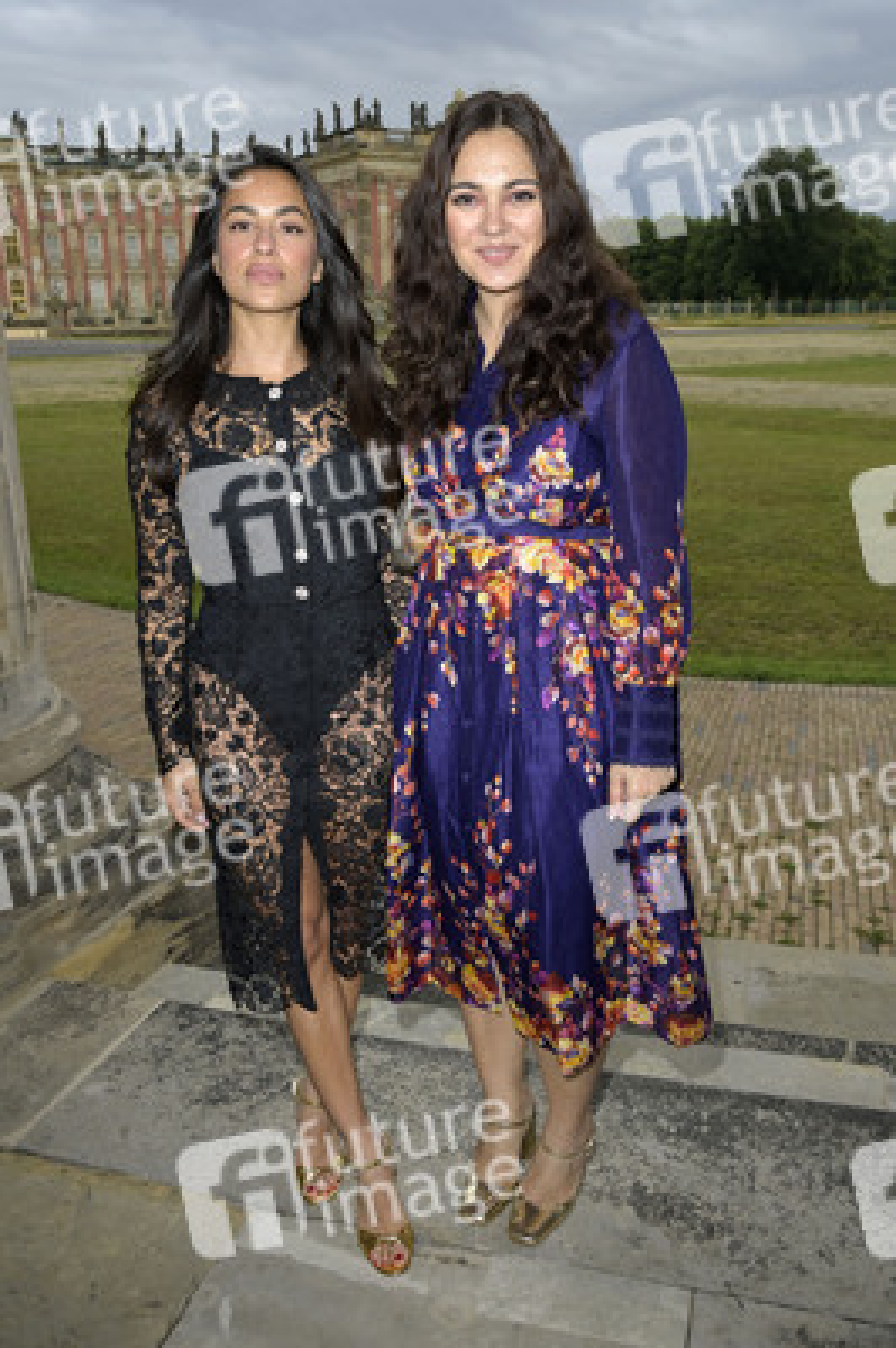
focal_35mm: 30
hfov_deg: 43.5
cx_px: 448
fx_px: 1122
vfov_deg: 62.0
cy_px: 674
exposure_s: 1/200
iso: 500
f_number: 9
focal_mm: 30
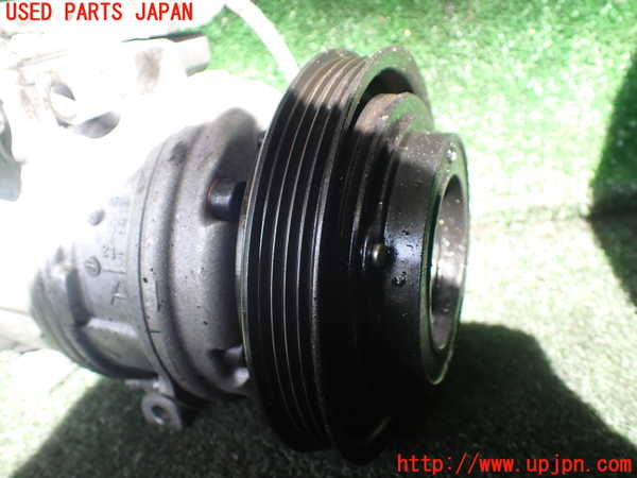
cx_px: 318
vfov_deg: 46.8
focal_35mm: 30
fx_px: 552
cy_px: 239
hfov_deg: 60.0
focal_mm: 5.4
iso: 125
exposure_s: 1/125
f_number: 2.3
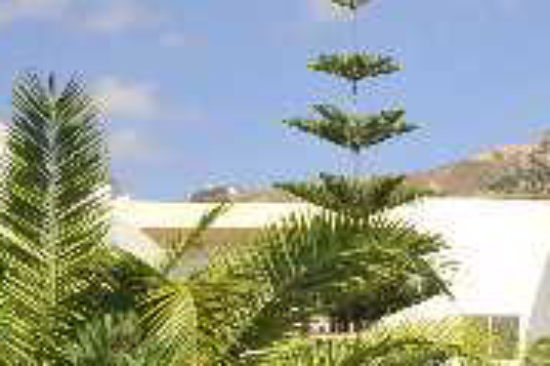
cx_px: 946
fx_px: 1633
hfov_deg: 16.4
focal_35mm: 107
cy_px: 372
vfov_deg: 12.6
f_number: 13
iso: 200
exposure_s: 1/250
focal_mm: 24
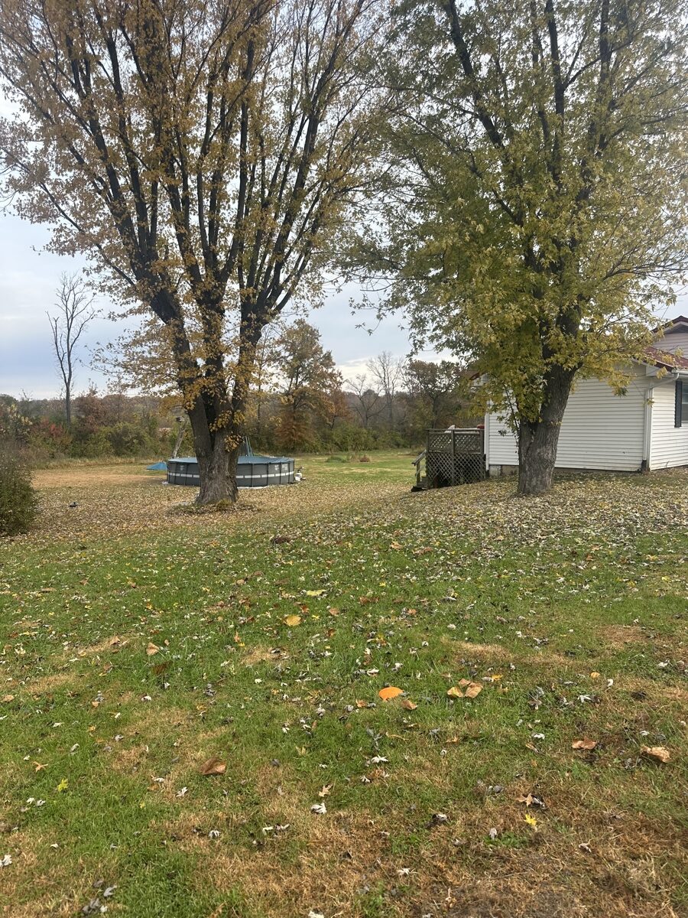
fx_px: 636
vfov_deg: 71.6
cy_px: 459
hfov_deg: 56.8
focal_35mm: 24
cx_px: 344
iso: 80
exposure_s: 1/521
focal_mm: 6.86
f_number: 1.78
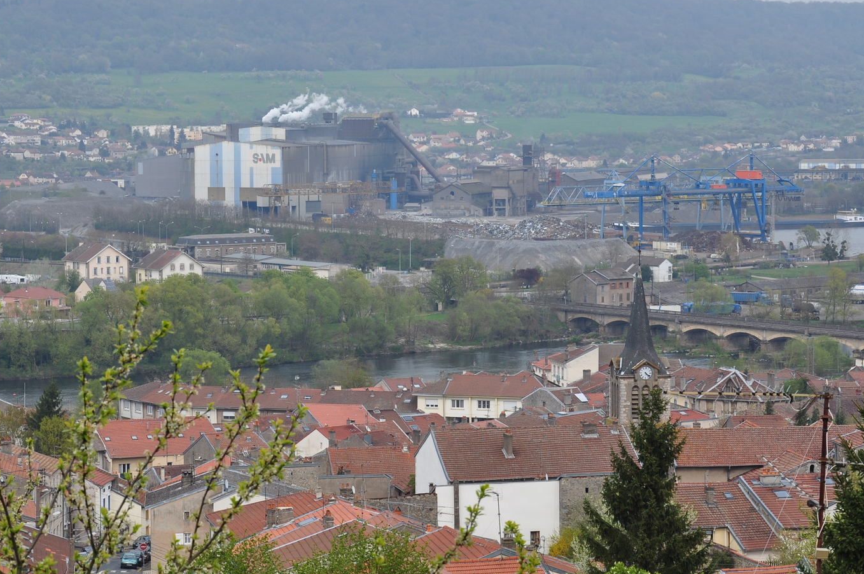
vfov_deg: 12.9
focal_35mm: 106
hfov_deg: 19.3
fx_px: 2541
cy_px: 298
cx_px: 377
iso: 200
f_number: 10
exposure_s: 1/250
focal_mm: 50
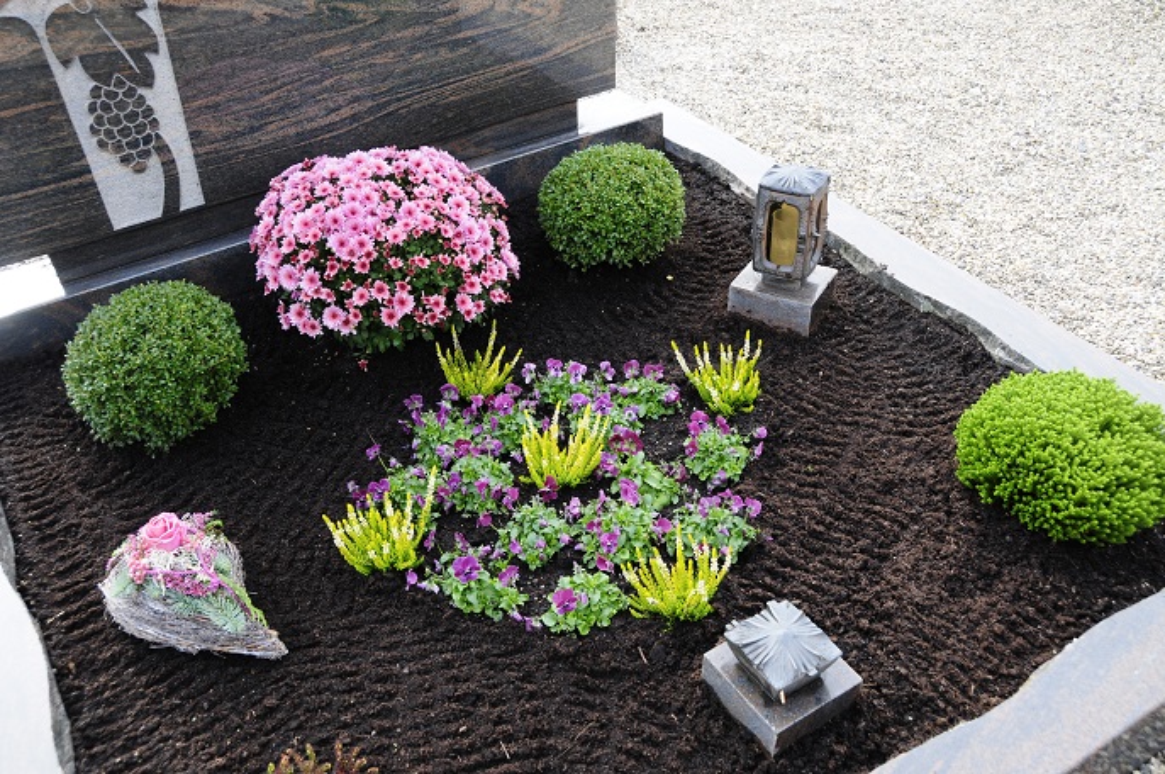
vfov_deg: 39.9
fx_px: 1066
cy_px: 387
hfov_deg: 57.3
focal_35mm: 33
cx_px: 582
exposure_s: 1/125
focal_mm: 22
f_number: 5.6
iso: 200
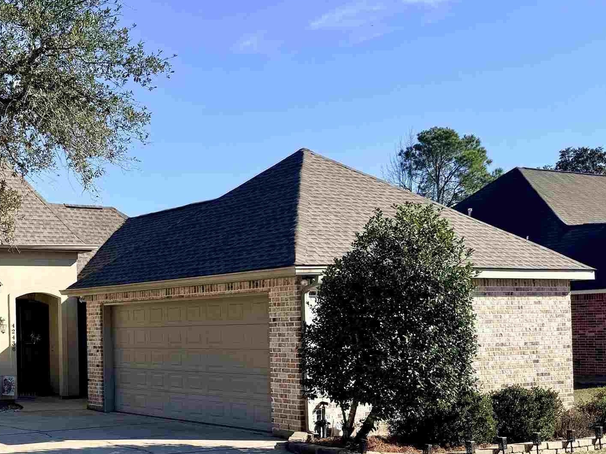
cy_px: 307
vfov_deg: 27.8
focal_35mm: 52
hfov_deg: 33.9
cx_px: 14
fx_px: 910
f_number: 1.78
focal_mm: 6.76
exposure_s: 1/3759
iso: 80
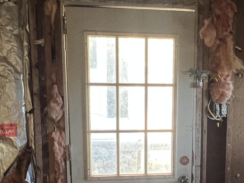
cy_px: 132
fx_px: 289
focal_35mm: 41
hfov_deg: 45.1
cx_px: 162
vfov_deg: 34.5
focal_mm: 1.57
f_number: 1.8
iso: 200
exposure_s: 1/60
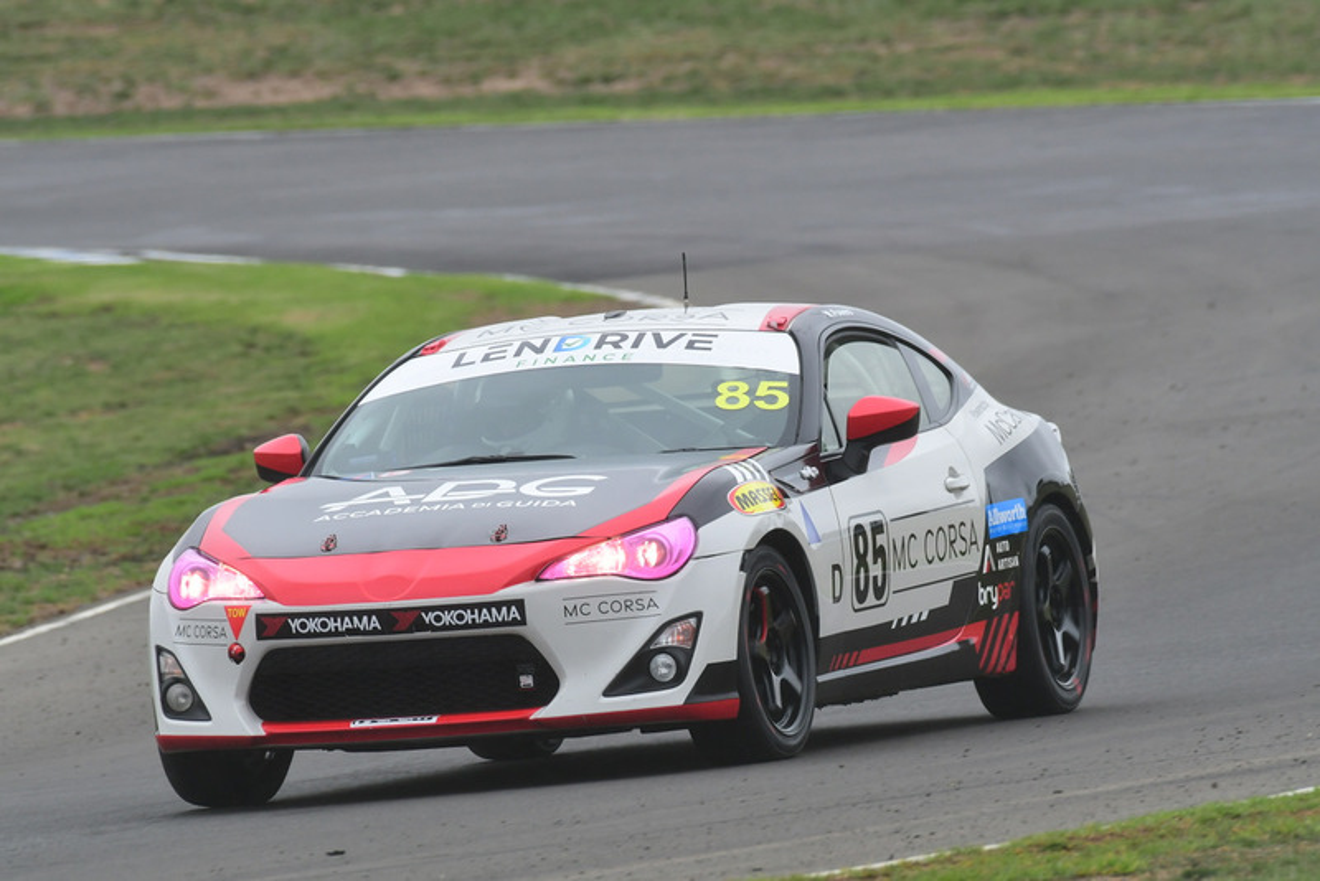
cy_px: 440
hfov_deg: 2.7
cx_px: 660
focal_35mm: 750
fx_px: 27508
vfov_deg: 1.8
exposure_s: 1/640
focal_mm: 500
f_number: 10
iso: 640
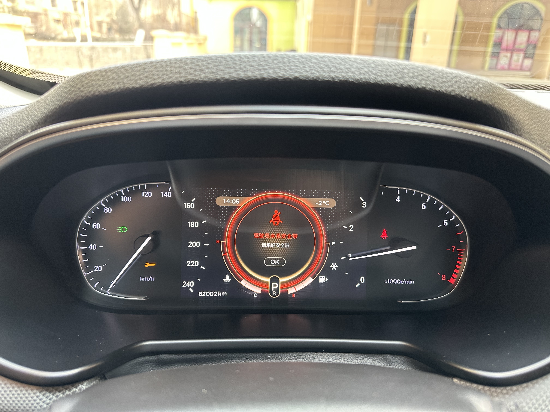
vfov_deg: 56.8
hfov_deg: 71.6
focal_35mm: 24
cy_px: 206
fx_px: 381
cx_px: 275
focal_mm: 6.86
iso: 320
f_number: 1.78
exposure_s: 1/60
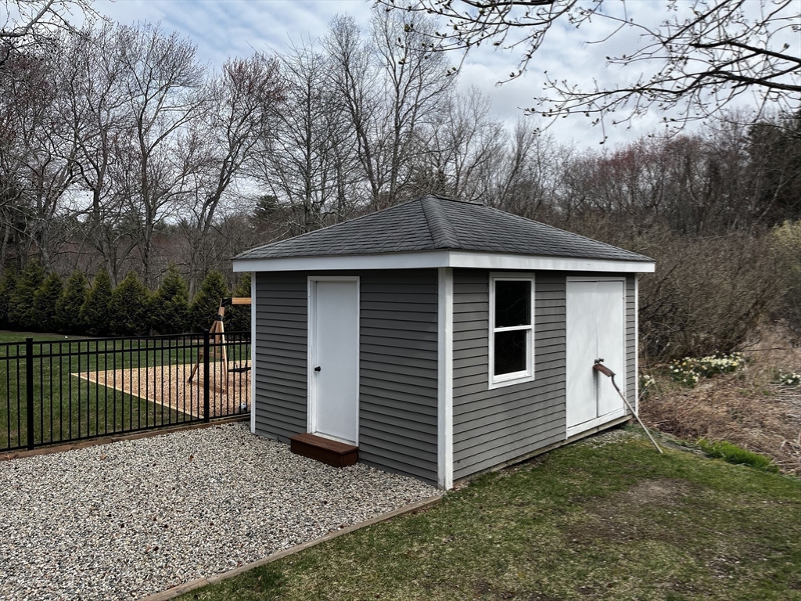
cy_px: 300
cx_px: 400
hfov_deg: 67.3
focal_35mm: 26
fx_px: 602
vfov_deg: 53.1
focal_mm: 5.1
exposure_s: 1/3049
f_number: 1.6
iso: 50
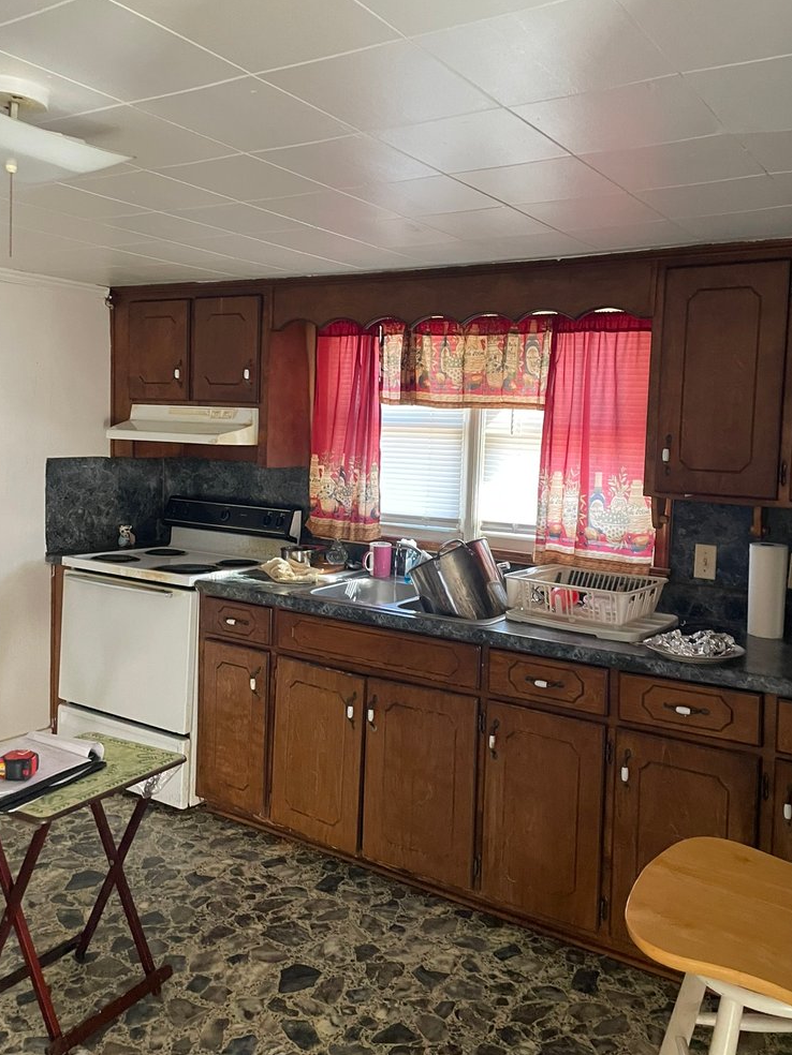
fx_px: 915
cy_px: 482
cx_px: 415
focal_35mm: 30
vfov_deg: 59.9
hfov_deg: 46.8
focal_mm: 4.2
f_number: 1.6
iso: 400
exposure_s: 1/60
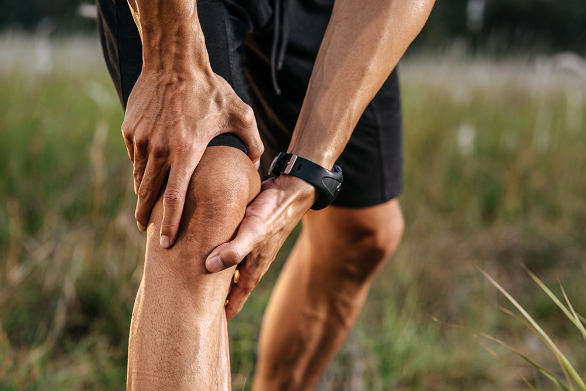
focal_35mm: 85
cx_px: 293
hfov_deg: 23.9
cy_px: 196
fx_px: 1384
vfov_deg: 16.1
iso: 100
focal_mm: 85
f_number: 2.8
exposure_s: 1/400
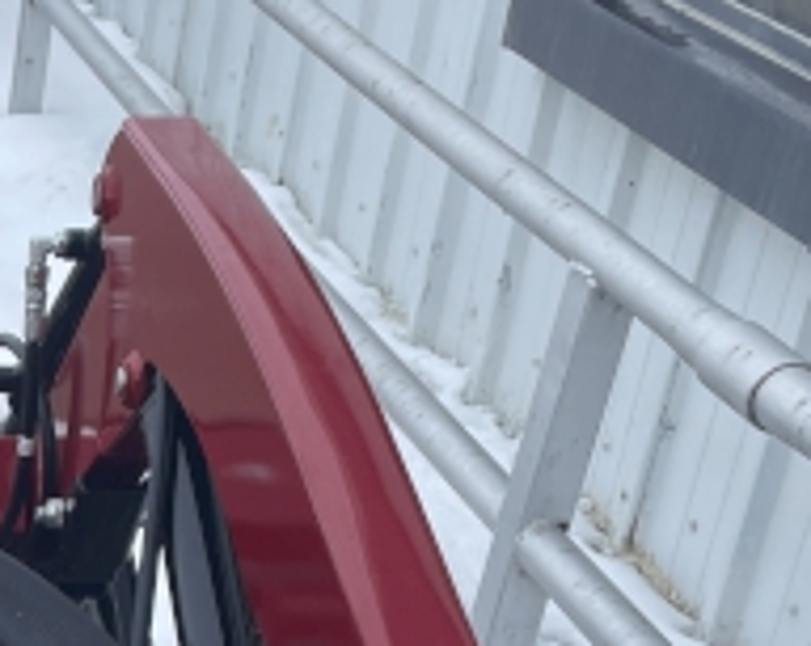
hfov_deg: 16.6
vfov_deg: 14.0
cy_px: 832
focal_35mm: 106
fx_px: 2540
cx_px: -384
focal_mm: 4.2
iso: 32
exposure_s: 1/389
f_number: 1.6
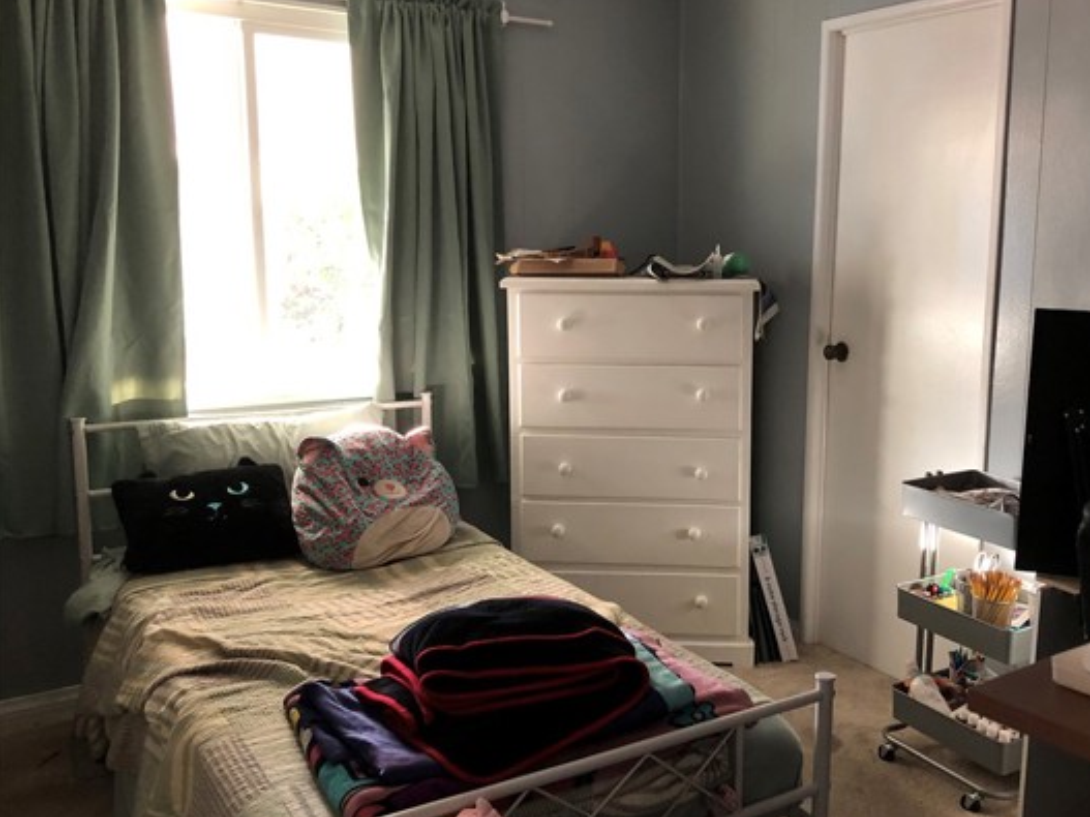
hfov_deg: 53.6
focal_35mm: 34
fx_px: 1070
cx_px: 658
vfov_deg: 41.8
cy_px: 381
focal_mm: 3.99
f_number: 1.8
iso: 100
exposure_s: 1/8
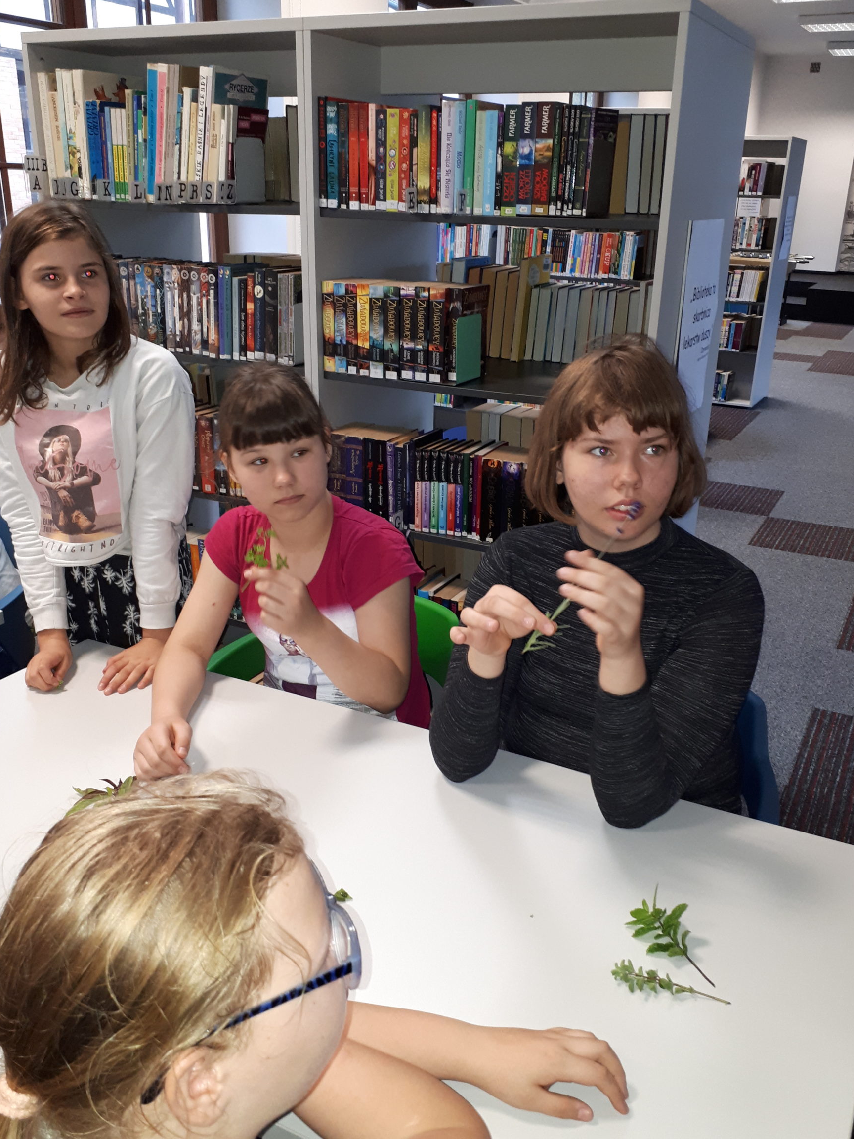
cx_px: 428
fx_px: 987
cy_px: 589
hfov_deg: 46.8
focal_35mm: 30
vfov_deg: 59.9
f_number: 1.9
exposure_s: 1/20
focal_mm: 3.6
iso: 160
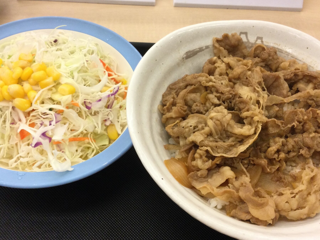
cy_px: 120
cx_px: 160
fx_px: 287
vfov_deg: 45.5
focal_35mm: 31
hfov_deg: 58.3
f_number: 2.4
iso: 32
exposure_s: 1/30
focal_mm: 3.3
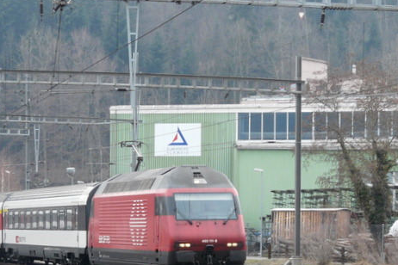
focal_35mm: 187
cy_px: 228
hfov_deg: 11.0
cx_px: 168
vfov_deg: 7.3
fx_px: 2067
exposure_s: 1/200
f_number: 4
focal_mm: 13.6
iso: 100
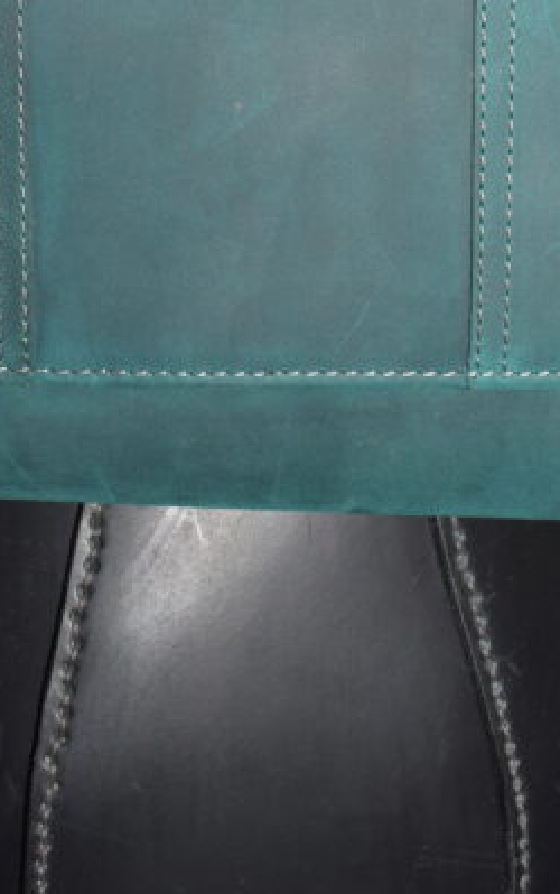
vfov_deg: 31.4
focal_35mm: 62
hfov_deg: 21.0
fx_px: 1511
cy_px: 94
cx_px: 217
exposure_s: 1/60
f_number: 8
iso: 100
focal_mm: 18
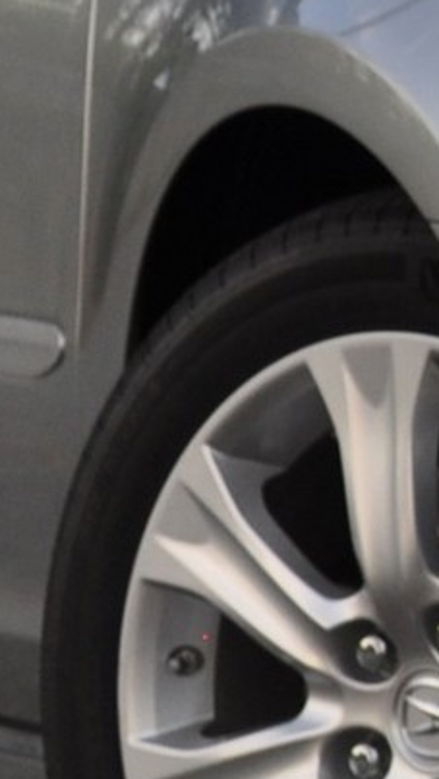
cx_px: 1135
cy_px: 181
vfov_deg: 5.5
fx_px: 8042
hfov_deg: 3.1
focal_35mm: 389
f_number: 5.6
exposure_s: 1/125
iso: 360
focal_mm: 40
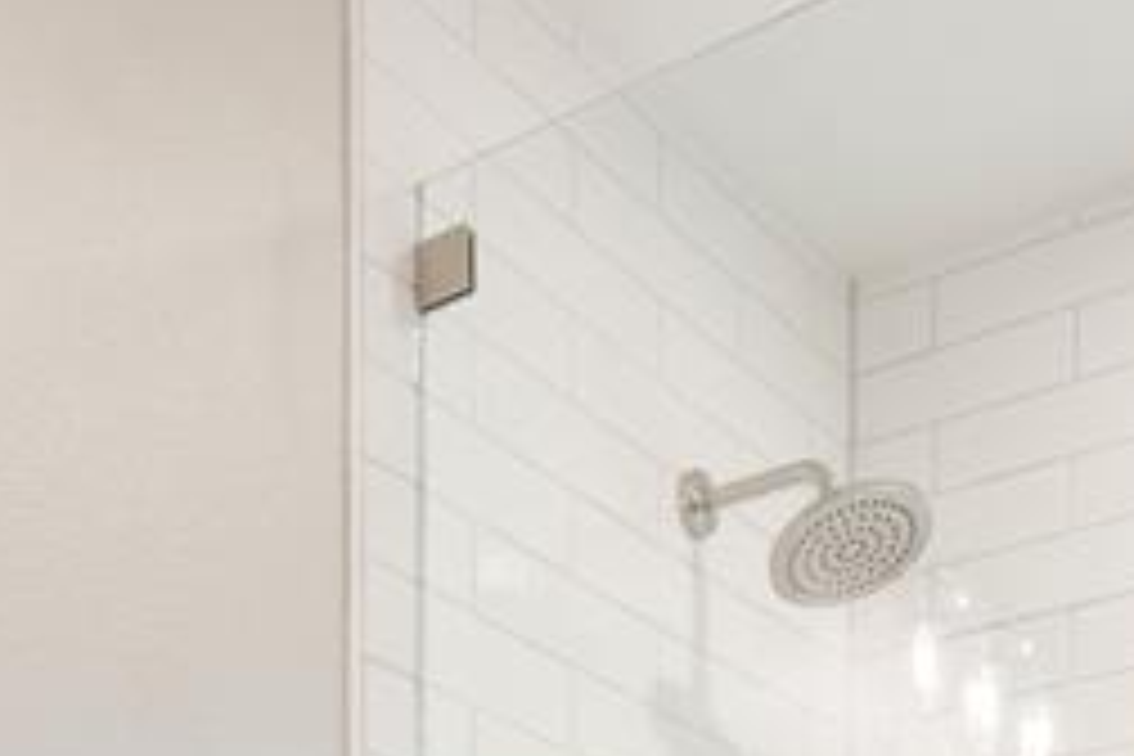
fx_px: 2047
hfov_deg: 30.8
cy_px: 1415
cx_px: 405
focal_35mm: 65
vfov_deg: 16.8
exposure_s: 1/13
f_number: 7.1
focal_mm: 16
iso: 100
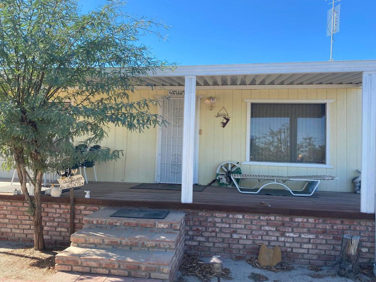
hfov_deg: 67.3
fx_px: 282
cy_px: 141
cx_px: 188
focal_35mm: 26
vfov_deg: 53.1
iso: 32
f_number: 1.8
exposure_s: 1/973
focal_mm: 4.25
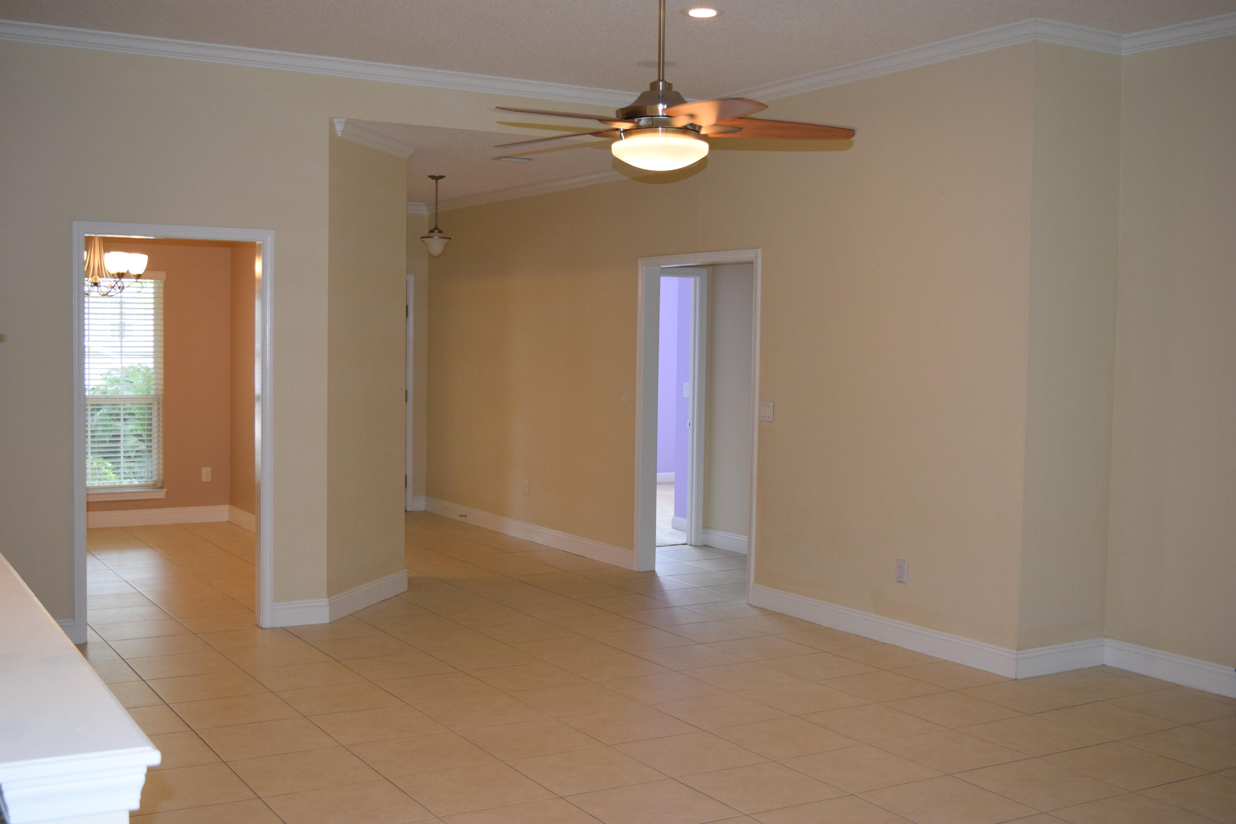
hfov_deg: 47.9
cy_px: 412
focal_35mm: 40
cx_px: 618
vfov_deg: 33.0
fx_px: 1390
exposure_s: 1/100
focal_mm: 27
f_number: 5
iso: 800
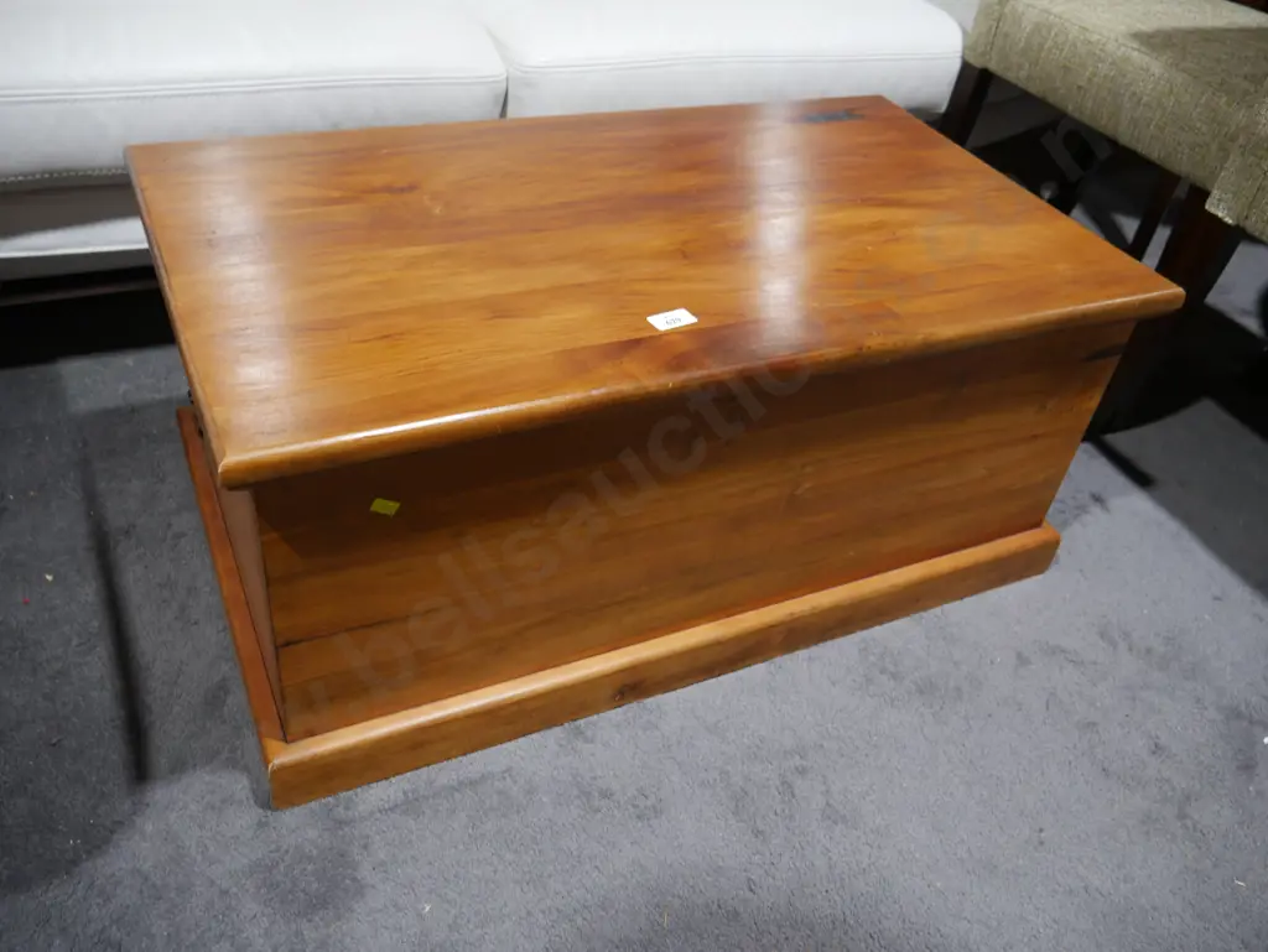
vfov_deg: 49.8
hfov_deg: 63.4
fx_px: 1026
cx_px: 634
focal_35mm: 28
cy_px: 476
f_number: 3.5
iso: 320
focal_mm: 14
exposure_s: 1/60
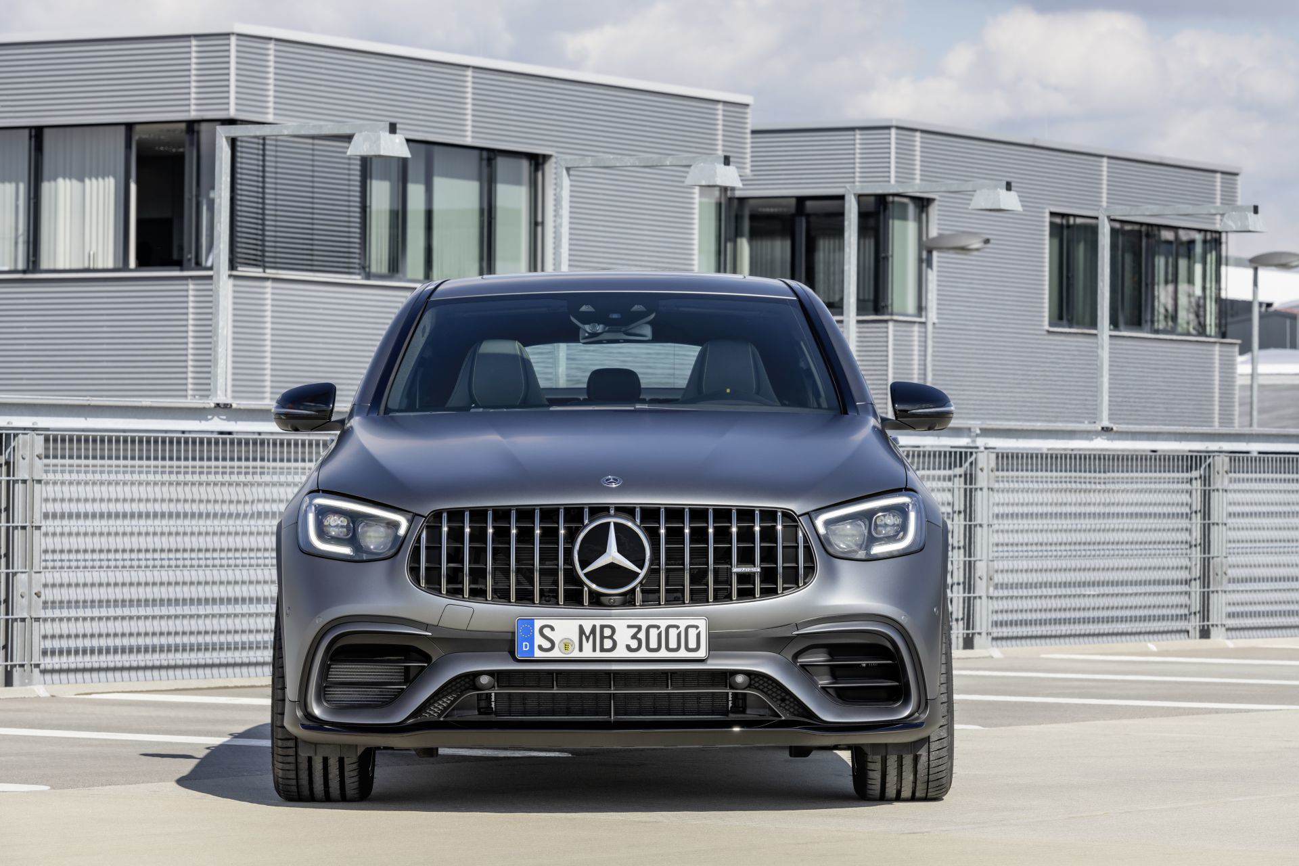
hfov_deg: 15.2
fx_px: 4871
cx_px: 650
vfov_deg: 10.2
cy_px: 433
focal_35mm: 135
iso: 100
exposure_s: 1/160
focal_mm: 135
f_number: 11
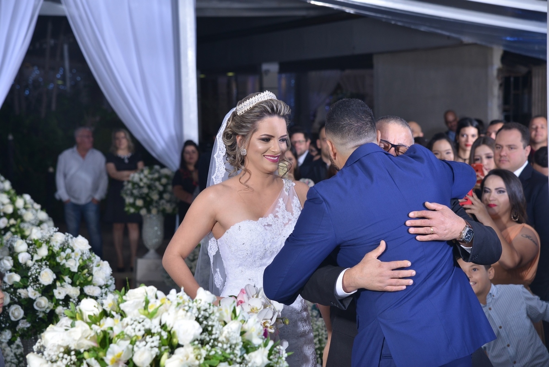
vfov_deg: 13.1
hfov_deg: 19.4
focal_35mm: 105
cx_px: 274
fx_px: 1602
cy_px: 184
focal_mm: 105
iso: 800
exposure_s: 1/250
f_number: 6.3
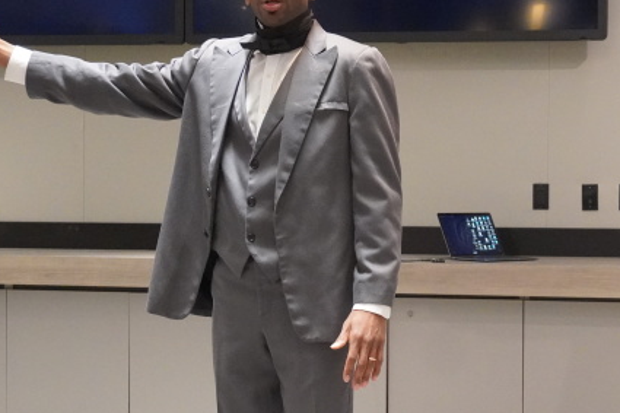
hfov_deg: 24.0
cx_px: 461
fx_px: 1446
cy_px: 203
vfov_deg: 16.2
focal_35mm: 84
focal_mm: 28
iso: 6400
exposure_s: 1/100
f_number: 4.5
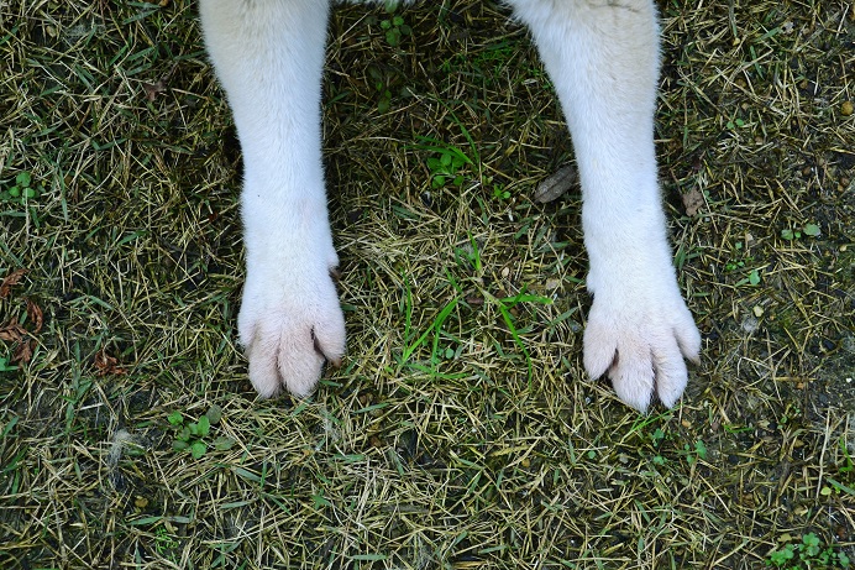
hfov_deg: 28.1
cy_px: 285
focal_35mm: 72
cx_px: 428
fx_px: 1709
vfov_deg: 18.9
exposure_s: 1/60
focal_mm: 48
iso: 500
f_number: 8
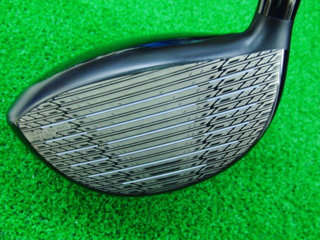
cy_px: 120
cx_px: 160
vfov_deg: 38.7
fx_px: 342
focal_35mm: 37
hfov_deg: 50.1
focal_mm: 6.42
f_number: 3.6
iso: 400
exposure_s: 1/20
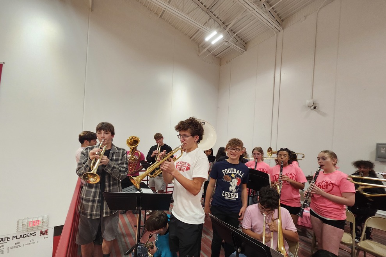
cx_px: 187
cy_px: 148
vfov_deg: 80.6
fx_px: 150
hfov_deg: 104.2
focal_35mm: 14
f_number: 2.2
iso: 100
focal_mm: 1.74
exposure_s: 1/60
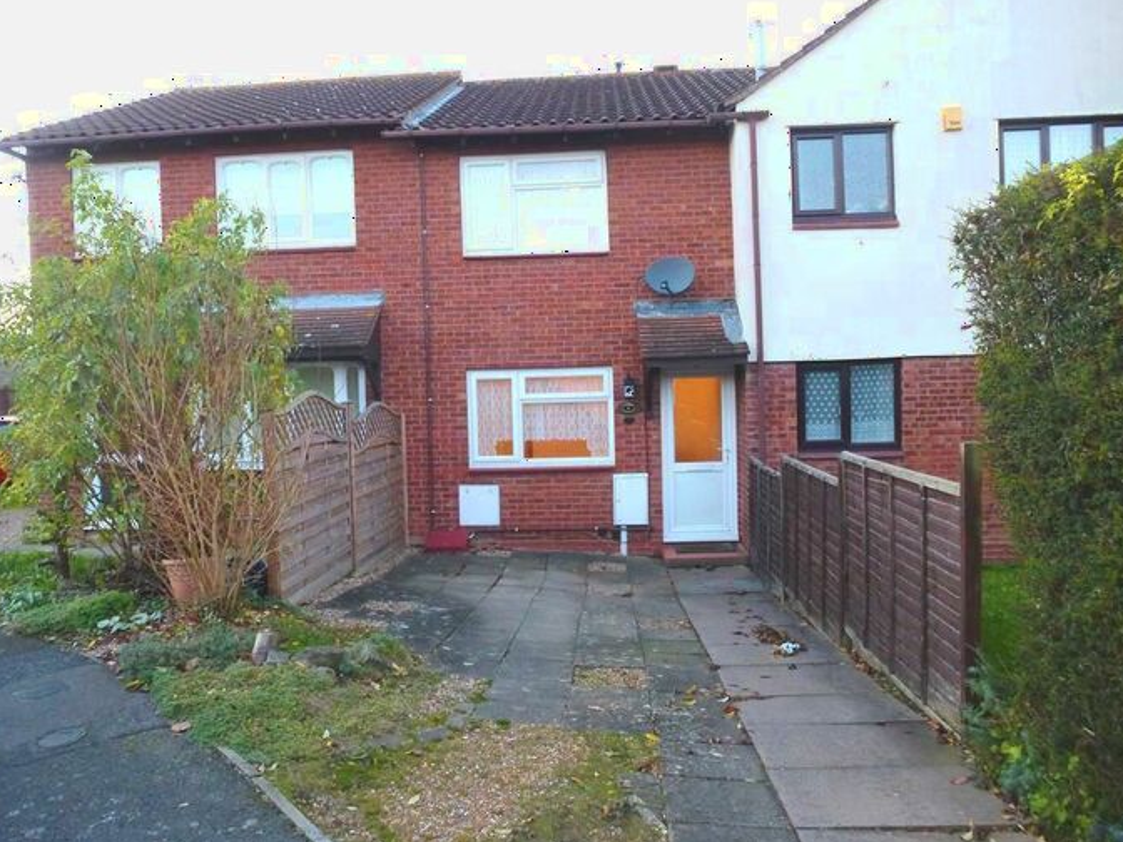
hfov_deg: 69.4
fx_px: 811
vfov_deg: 54.9
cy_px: 408
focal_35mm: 25
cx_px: 570
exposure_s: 1/40
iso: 400
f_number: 3.3
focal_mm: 4.3
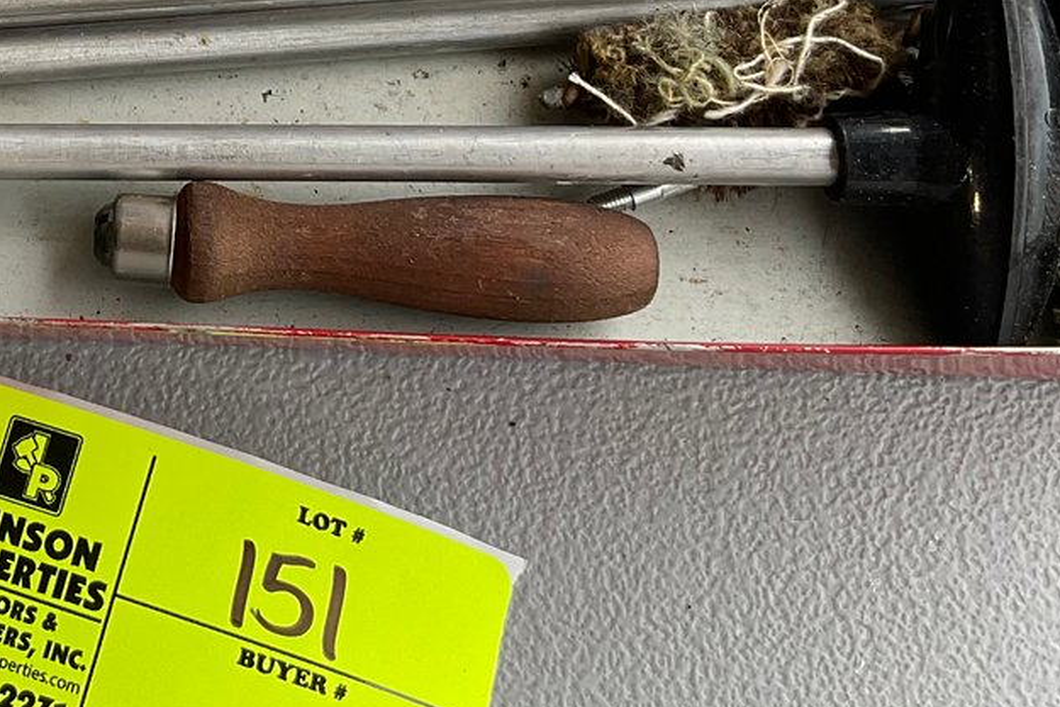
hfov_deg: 26.7
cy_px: -72
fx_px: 2150
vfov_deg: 18.0
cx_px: 86
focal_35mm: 73
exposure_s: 1/122
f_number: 1.8
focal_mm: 3
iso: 16
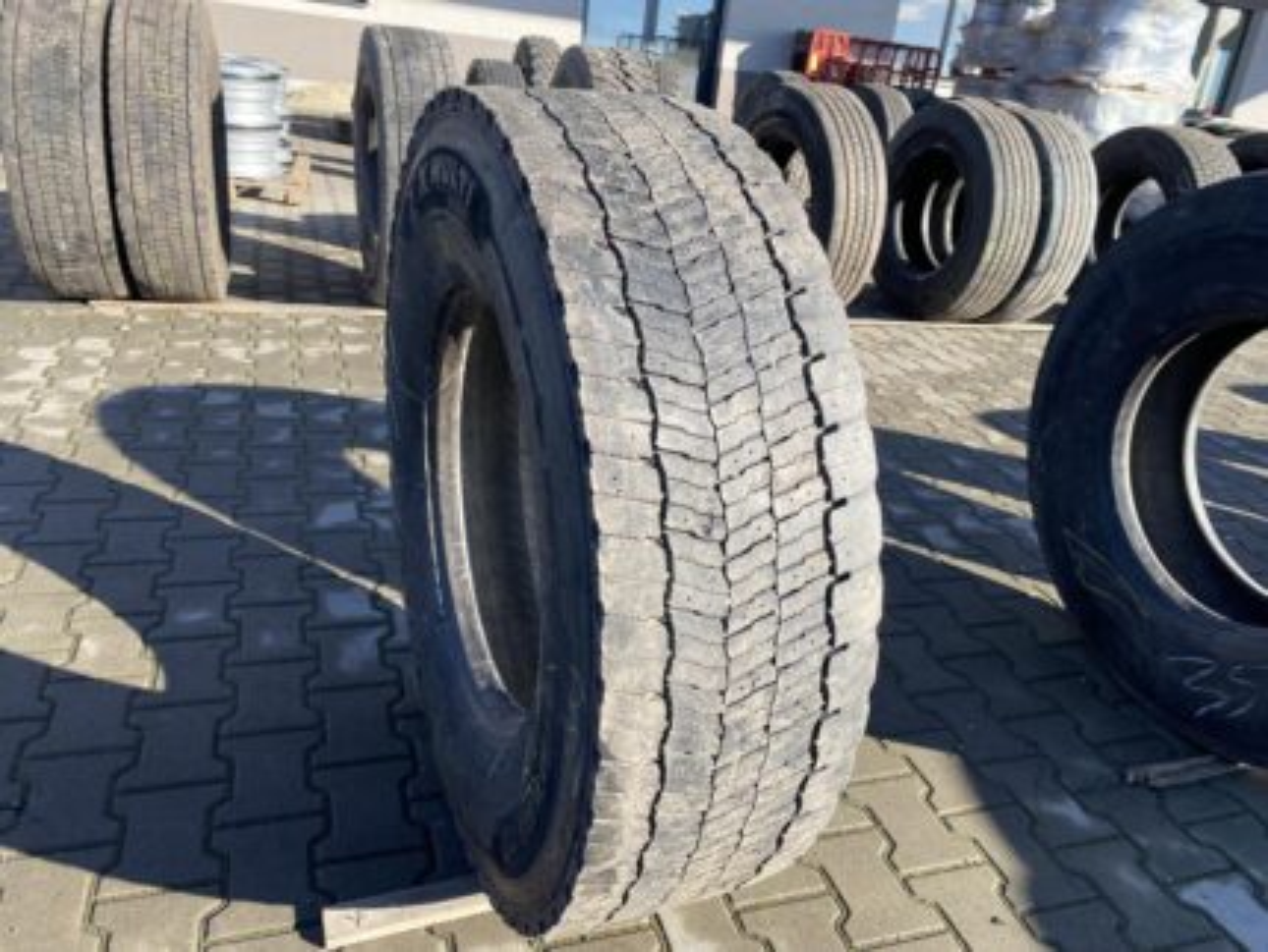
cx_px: 634
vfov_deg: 53.1
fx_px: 953
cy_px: 476
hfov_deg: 67.3
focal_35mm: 26
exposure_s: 1/690
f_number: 1.8
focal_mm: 4.25
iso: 32
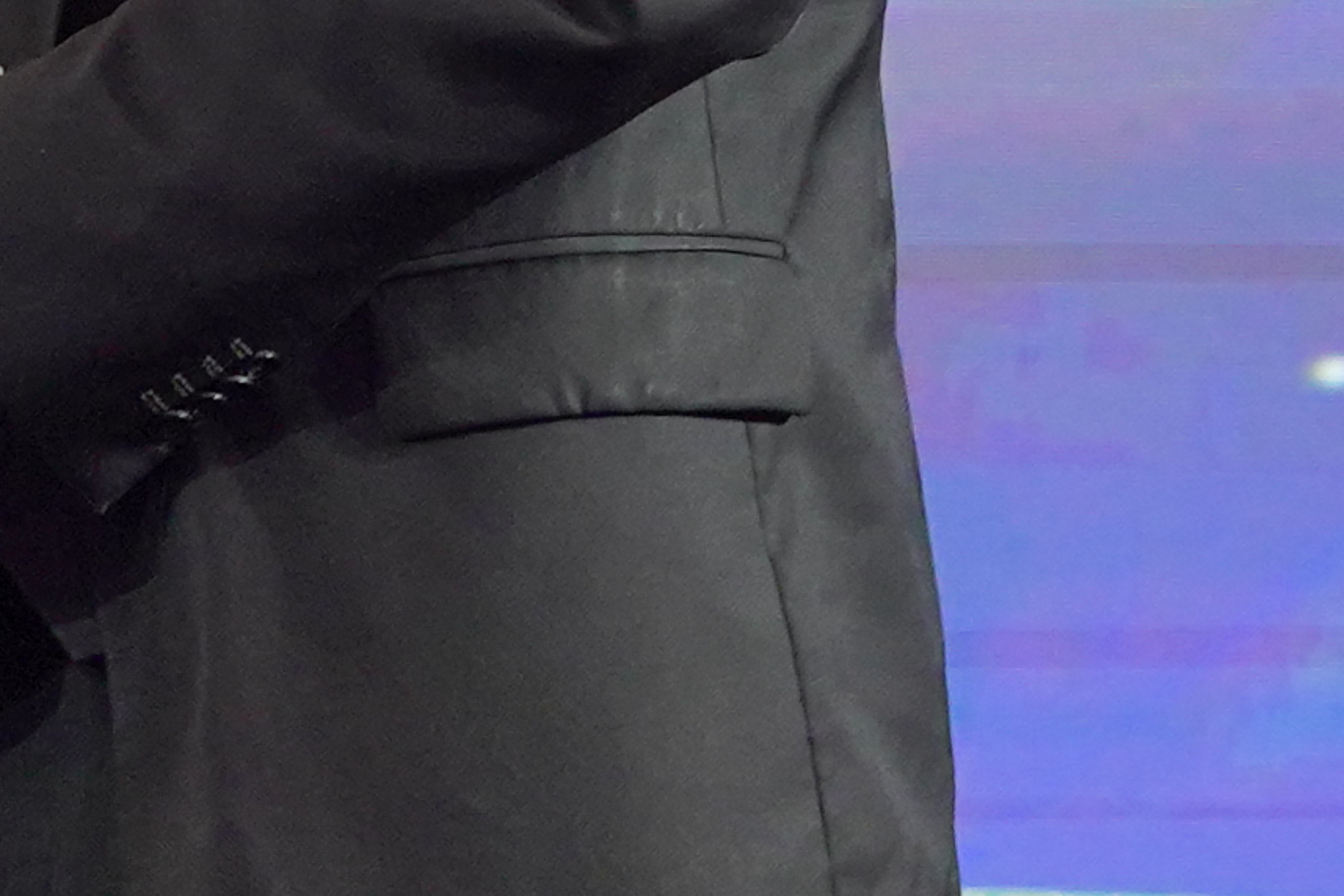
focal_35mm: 350
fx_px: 13063
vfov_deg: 3.9
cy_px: 584
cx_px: -1658
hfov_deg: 5.7
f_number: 4
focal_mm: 50
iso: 2000
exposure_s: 1/160
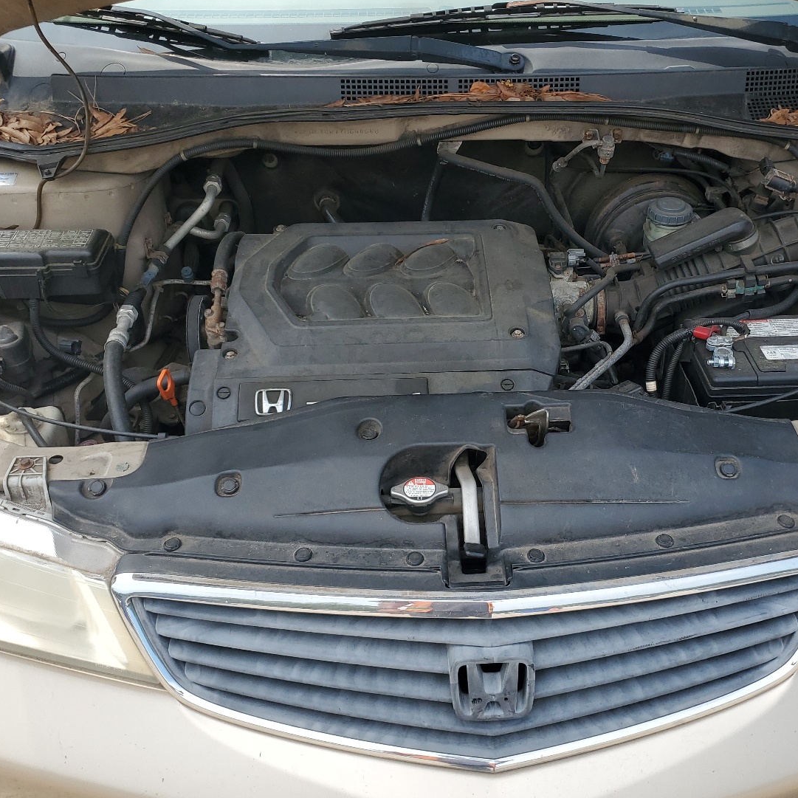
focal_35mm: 34
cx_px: 466
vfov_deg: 48.4
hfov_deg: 48.2
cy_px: 379
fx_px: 887
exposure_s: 1/1111
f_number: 1.5
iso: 50
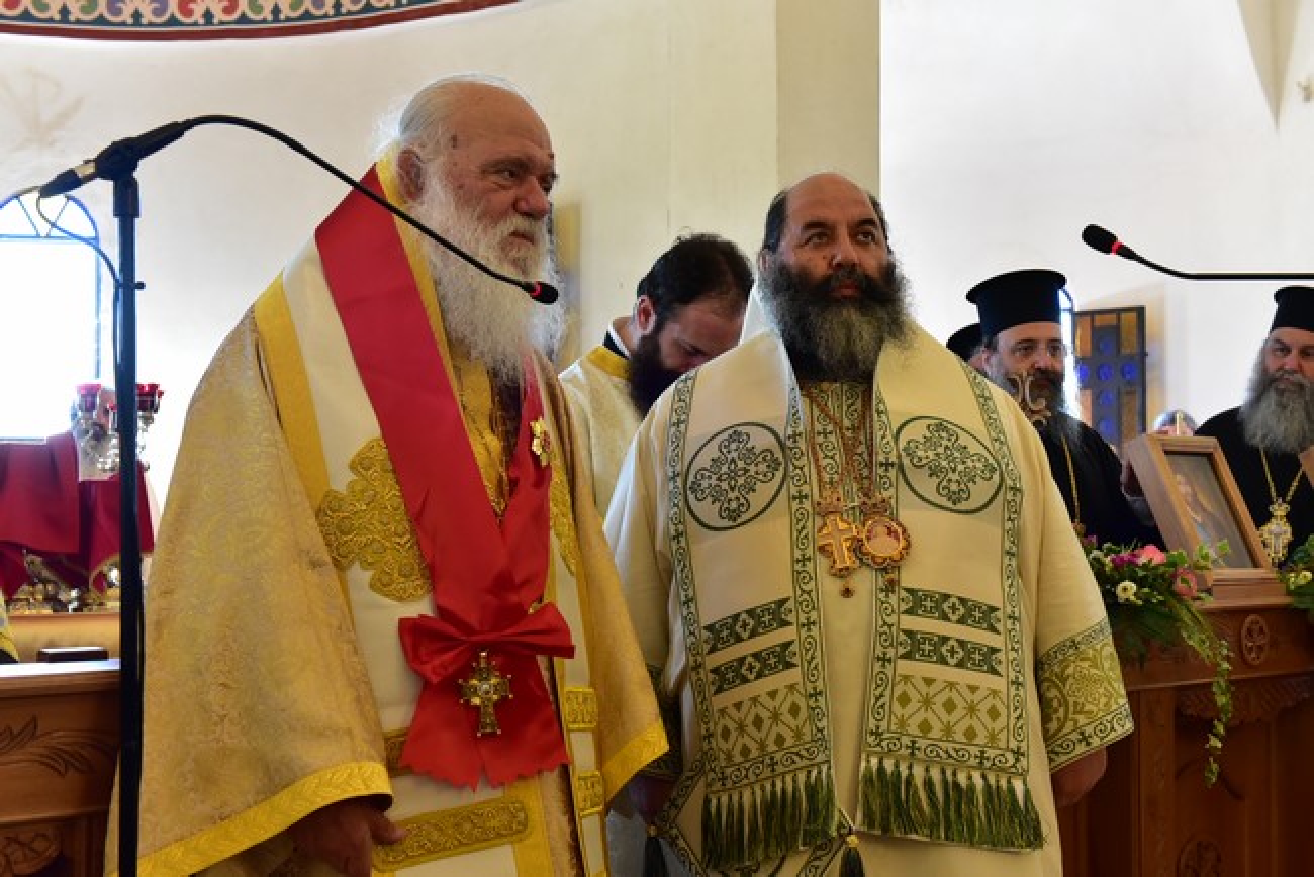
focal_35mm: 48
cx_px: 657
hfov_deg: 41.1
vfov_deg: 28.1
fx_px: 1753
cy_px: 438
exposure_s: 1/160
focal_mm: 48
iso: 4000
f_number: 7.1
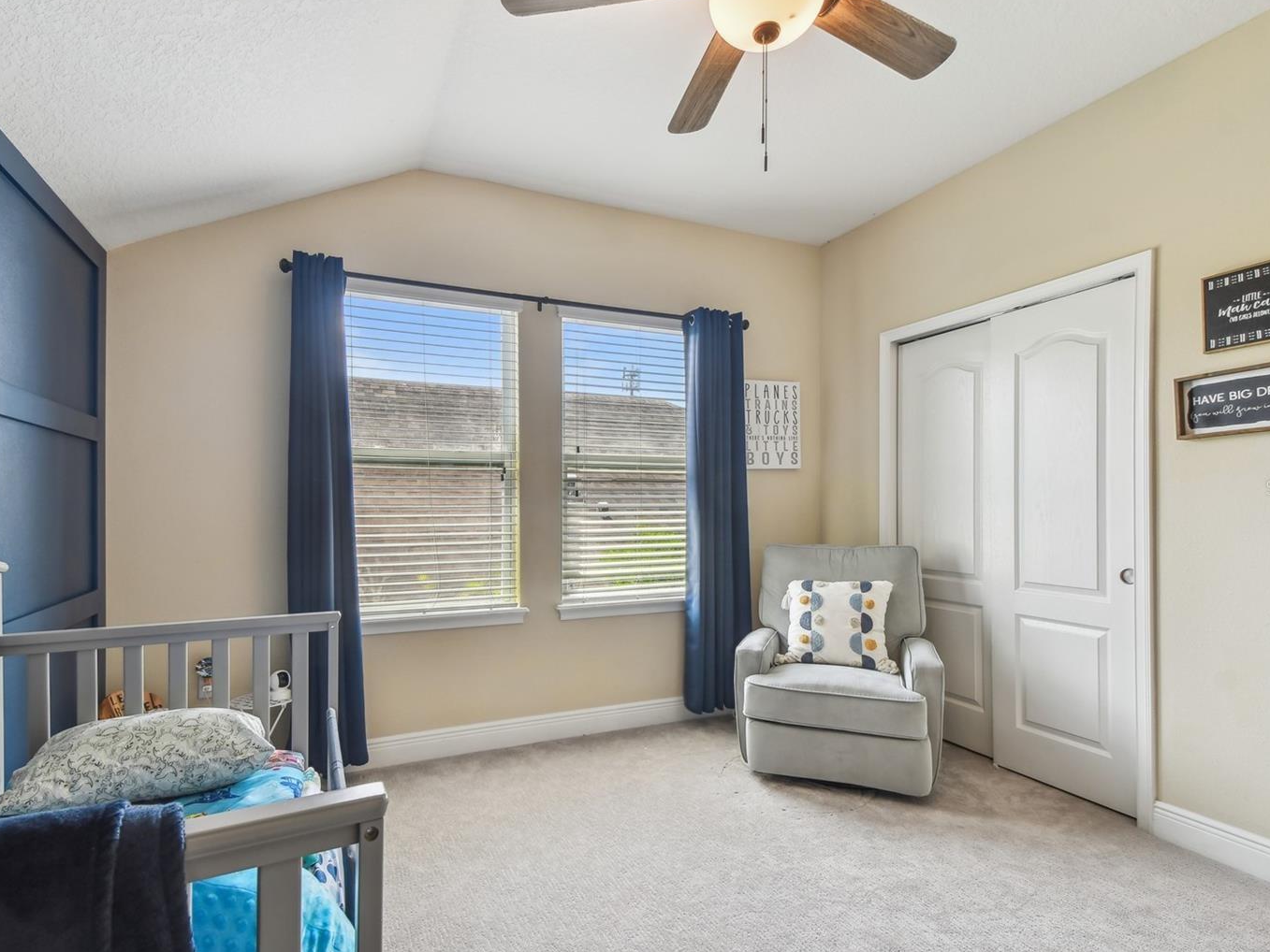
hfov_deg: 91.0
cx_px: 606
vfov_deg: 74.7
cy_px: 487
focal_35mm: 17
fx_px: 624
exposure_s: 1/15
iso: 100
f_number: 7.1
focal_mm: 10
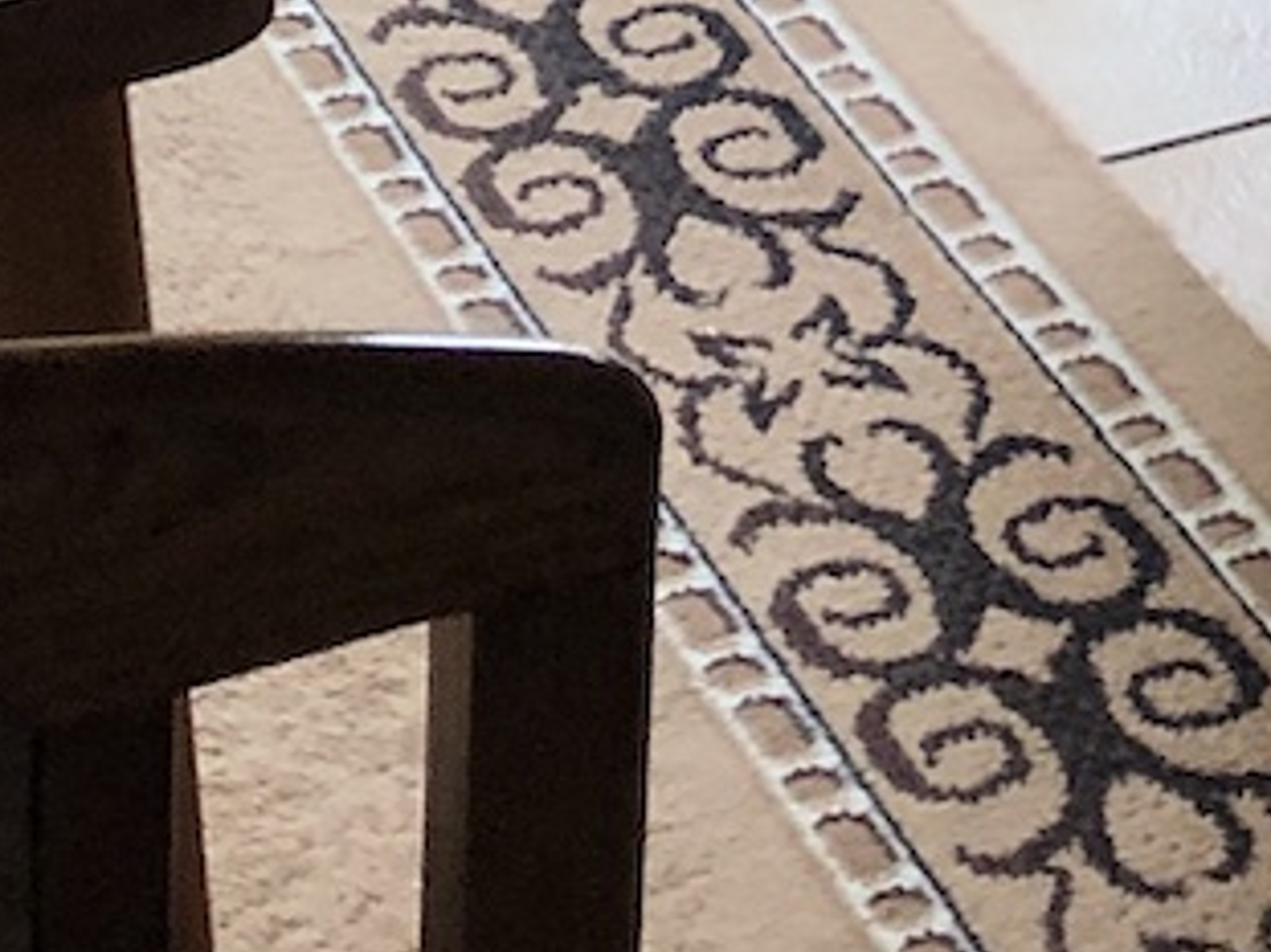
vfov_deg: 7.1
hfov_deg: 11.4
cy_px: -2423
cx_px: 920
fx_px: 6350
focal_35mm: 173
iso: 32
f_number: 1.8
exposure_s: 1/33
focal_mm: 3.99
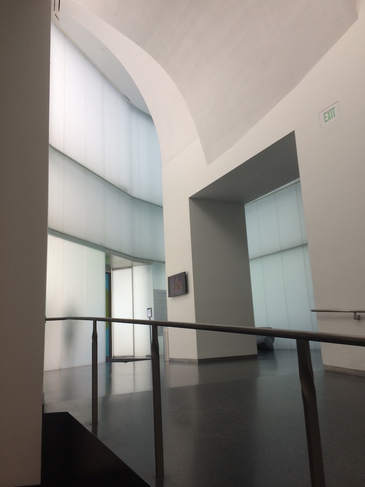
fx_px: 408
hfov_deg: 48.2
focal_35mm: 29
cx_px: 182
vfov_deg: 61.7
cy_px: 244
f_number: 2.2
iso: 32
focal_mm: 4.15
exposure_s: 1/120
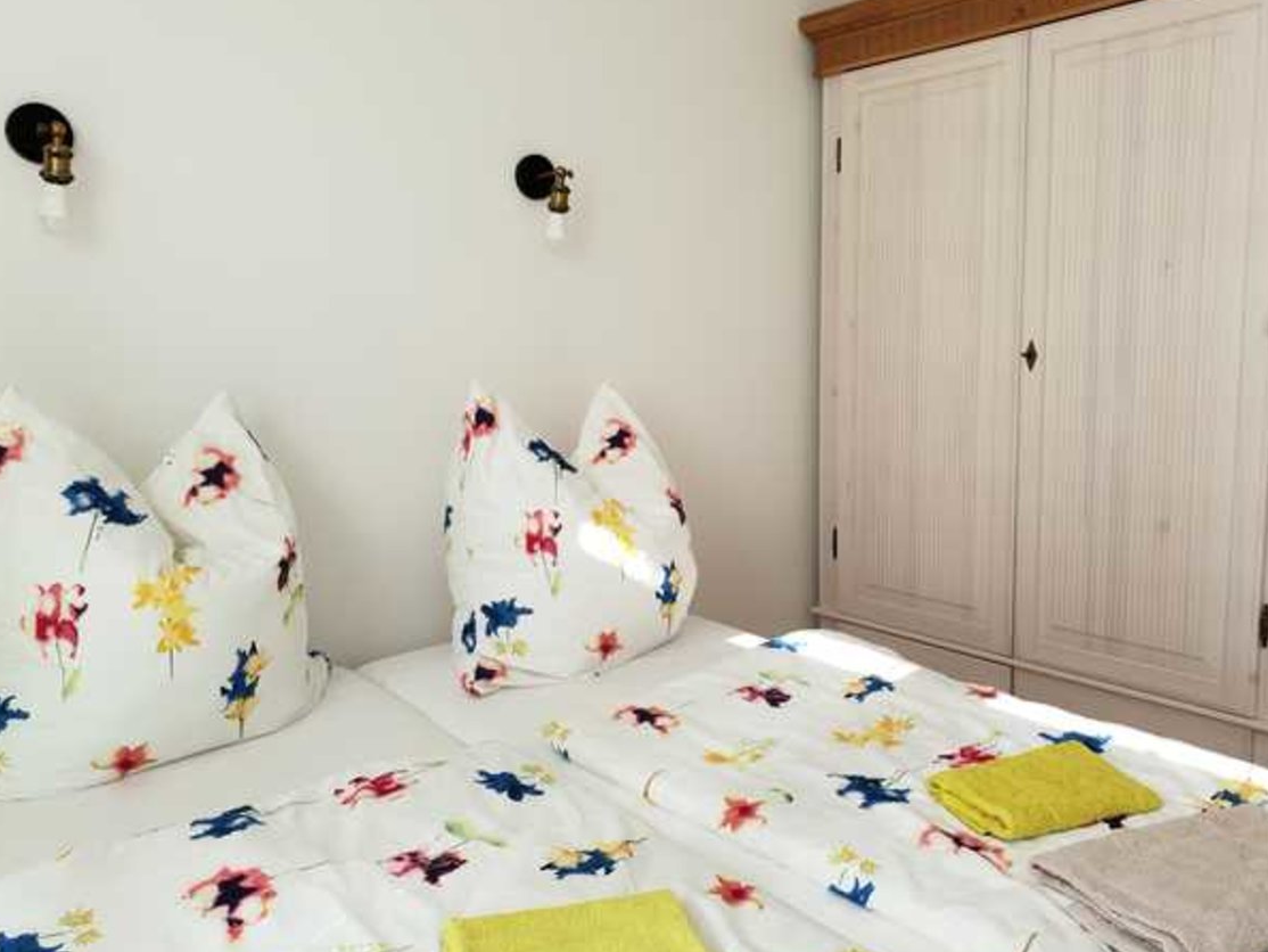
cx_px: 670
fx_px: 1026
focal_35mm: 28
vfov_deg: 49.8
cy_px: 465
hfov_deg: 63.4
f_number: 2.4
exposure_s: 1/219
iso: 50
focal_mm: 4.3
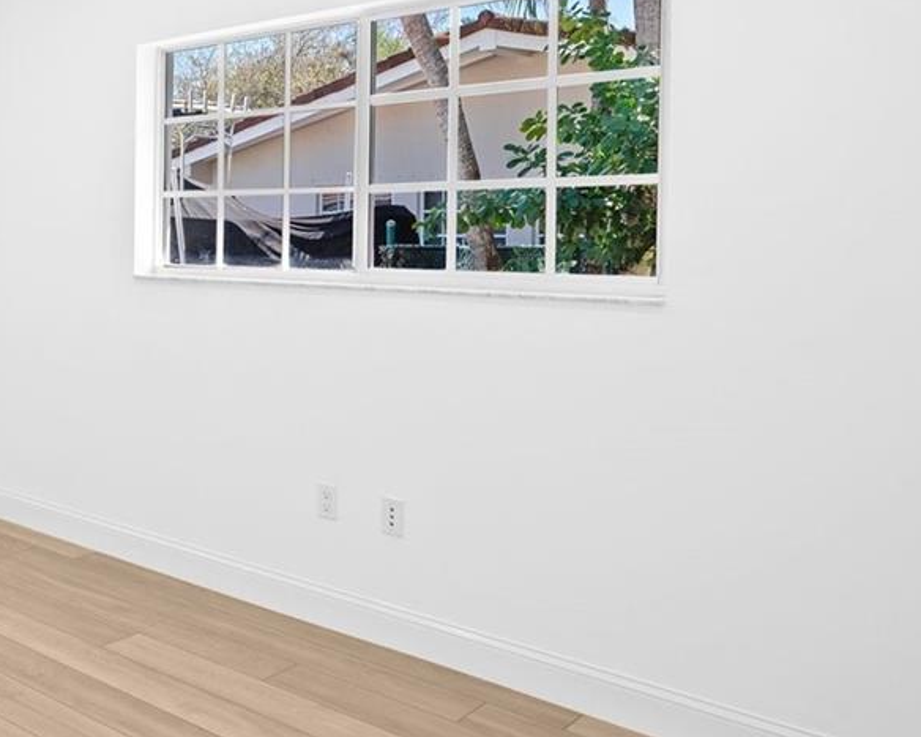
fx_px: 981
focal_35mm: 36
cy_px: 242
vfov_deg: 40.6
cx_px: 6
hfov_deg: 43.4
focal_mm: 14
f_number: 3.2
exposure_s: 1/40
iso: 100
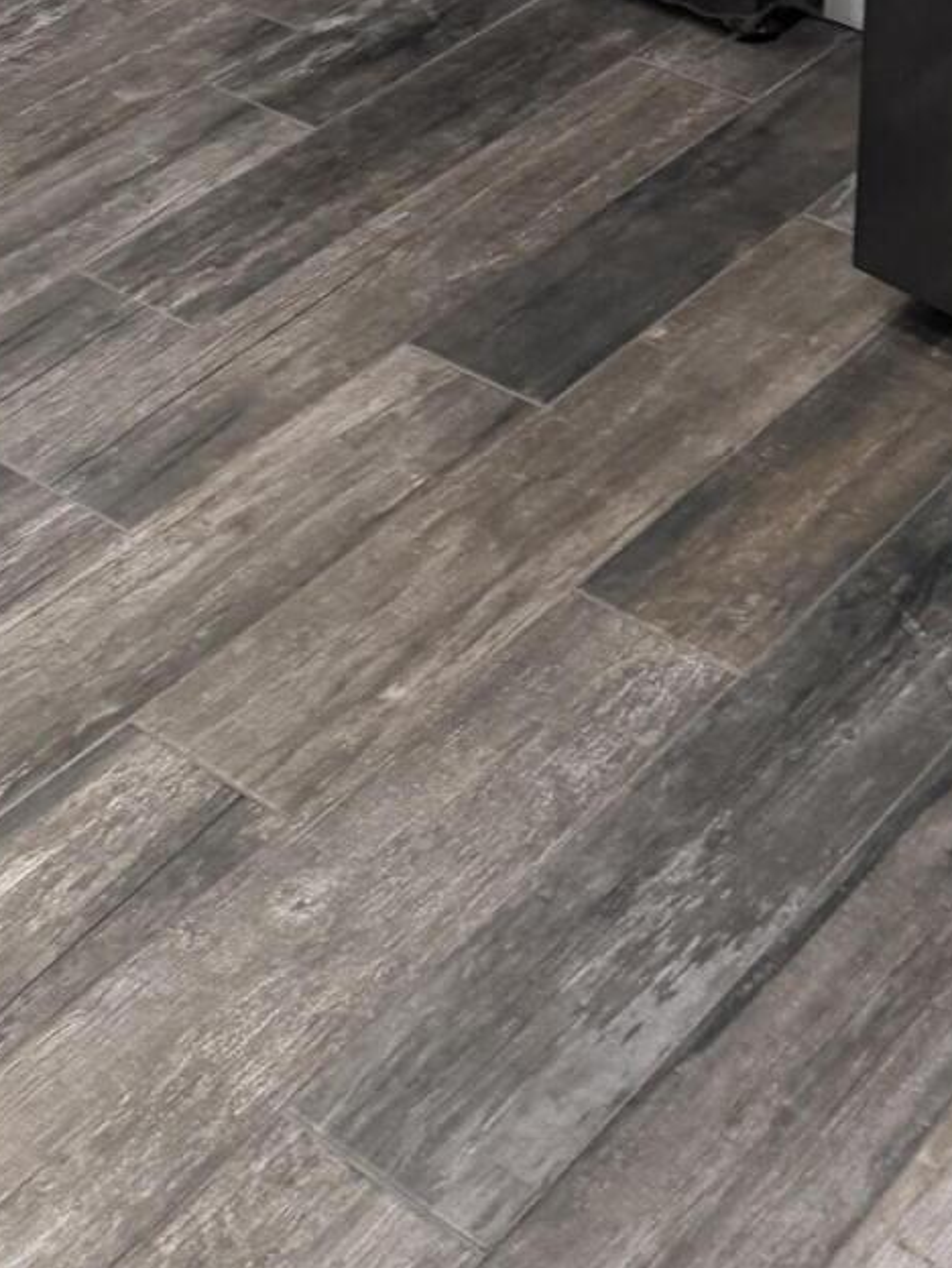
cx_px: 391
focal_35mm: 77
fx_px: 2821
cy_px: -749
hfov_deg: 19.1
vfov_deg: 20.7
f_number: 1.78
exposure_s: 1/120
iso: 160
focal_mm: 6.76
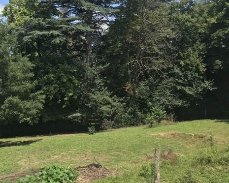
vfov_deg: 32.1
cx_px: 60
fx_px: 319
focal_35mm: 47
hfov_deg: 38.6
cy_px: 97
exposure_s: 1/1408
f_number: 1.8
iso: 20
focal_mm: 3.99
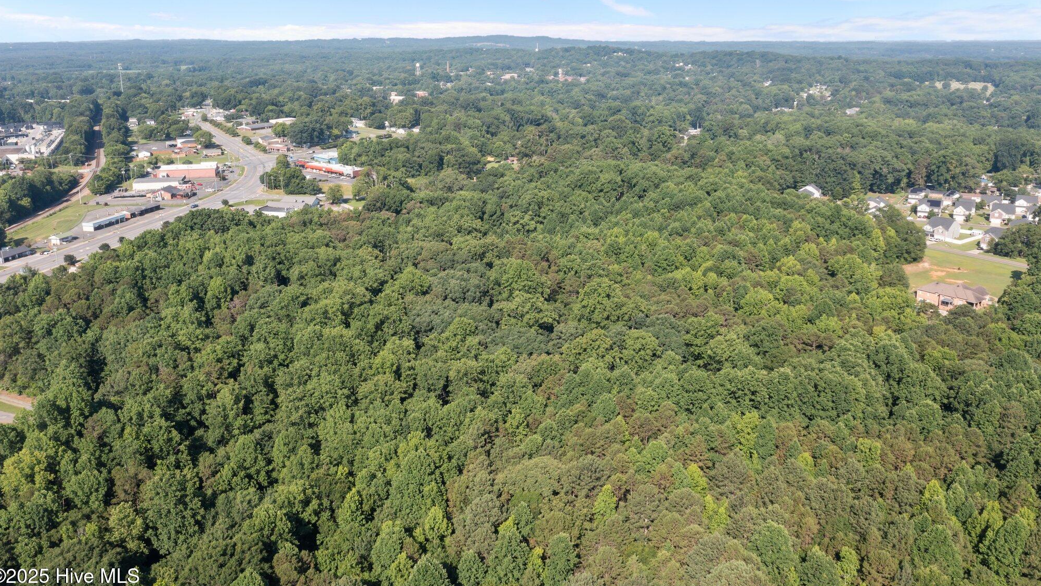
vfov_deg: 38.9
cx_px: 520
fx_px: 828
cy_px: 253
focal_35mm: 30
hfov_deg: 64.3
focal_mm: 10.26
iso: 100
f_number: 5
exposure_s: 1/400
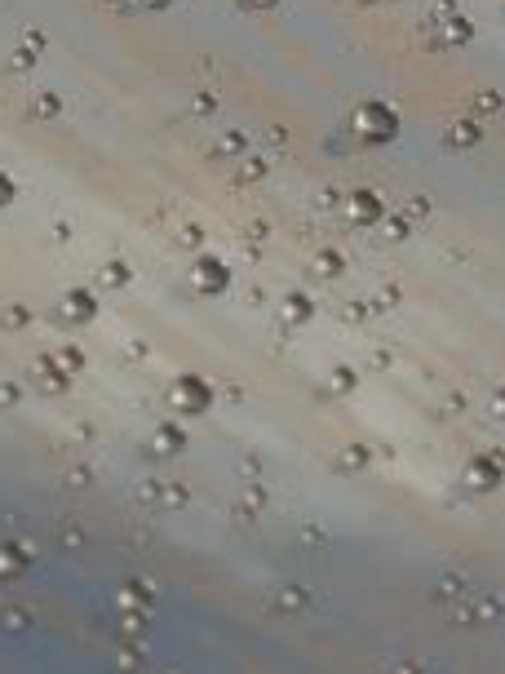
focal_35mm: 323
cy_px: -408
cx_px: 758
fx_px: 6283
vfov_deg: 6.1
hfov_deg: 4.6
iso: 64
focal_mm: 6.76
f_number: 1.78
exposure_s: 1/458
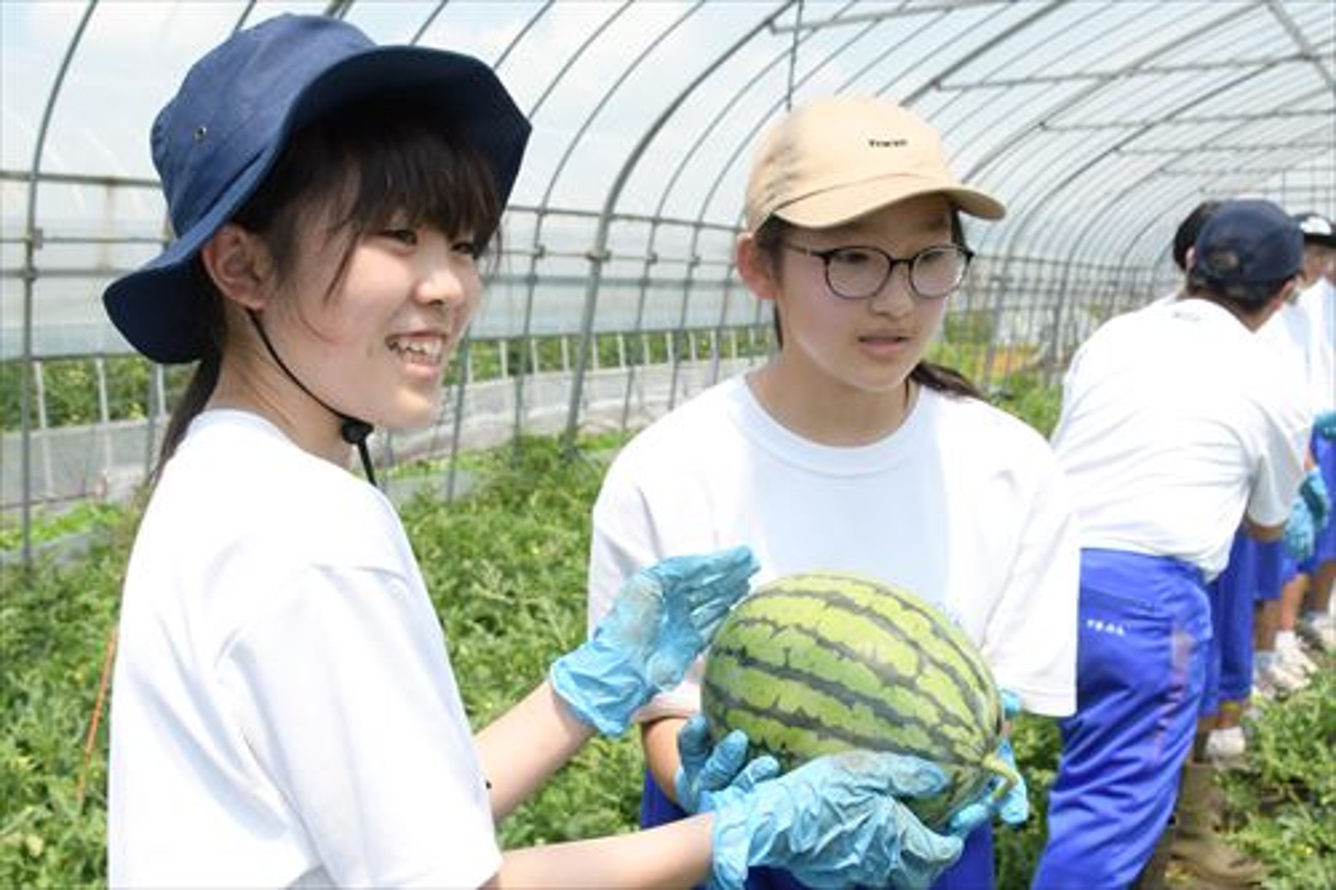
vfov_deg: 36.8
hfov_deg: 53.1
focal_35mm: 36
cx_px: 668
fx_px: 1335
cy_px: 445
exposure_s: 1/800
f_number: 7.1
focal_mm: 18
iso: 320
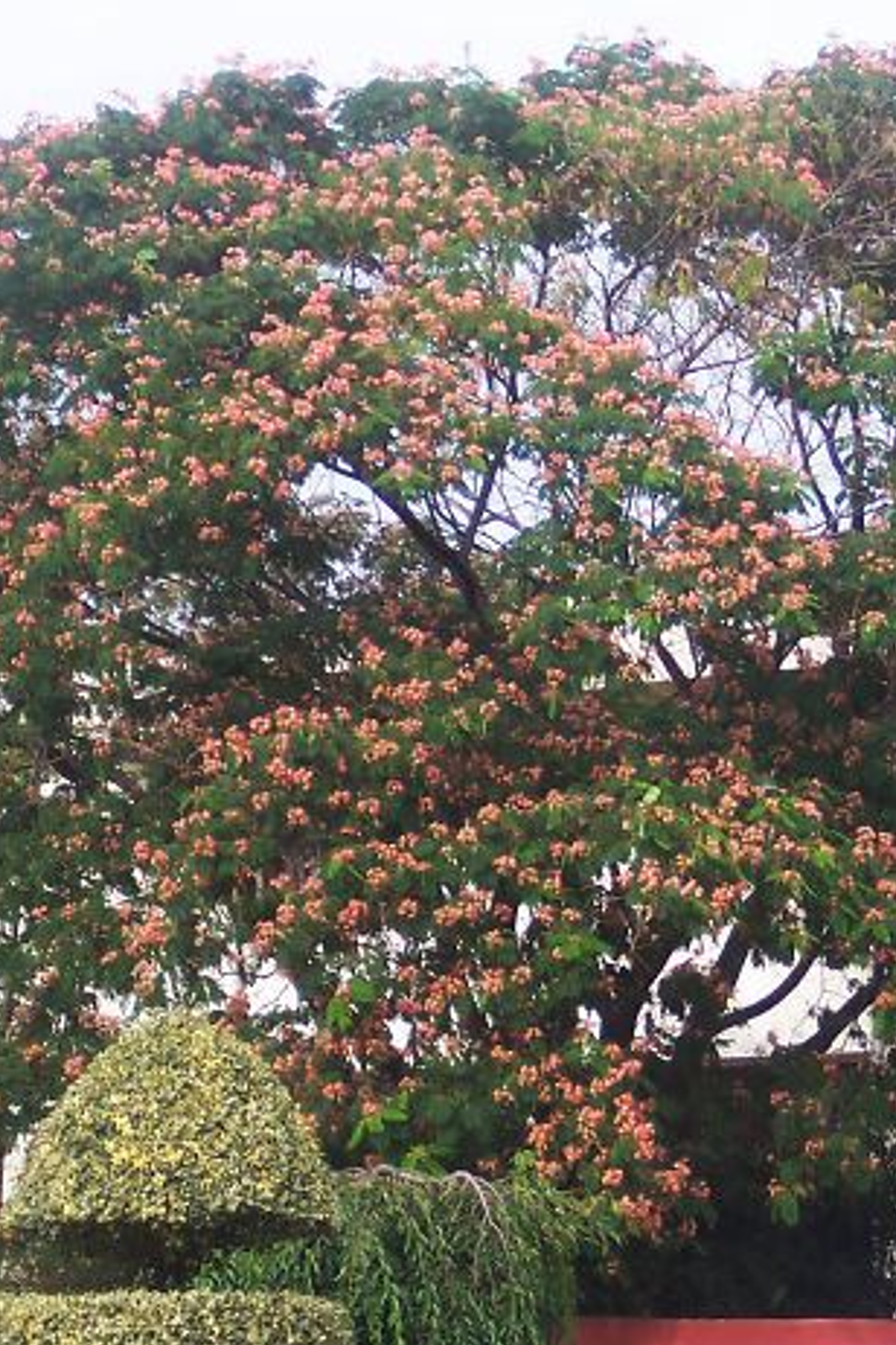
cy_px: 672
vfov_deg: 13.4
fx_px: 5712
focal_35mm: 153
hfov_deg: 9.0
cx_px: 625
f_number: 4.8
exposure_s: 1/500
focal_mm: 21.3
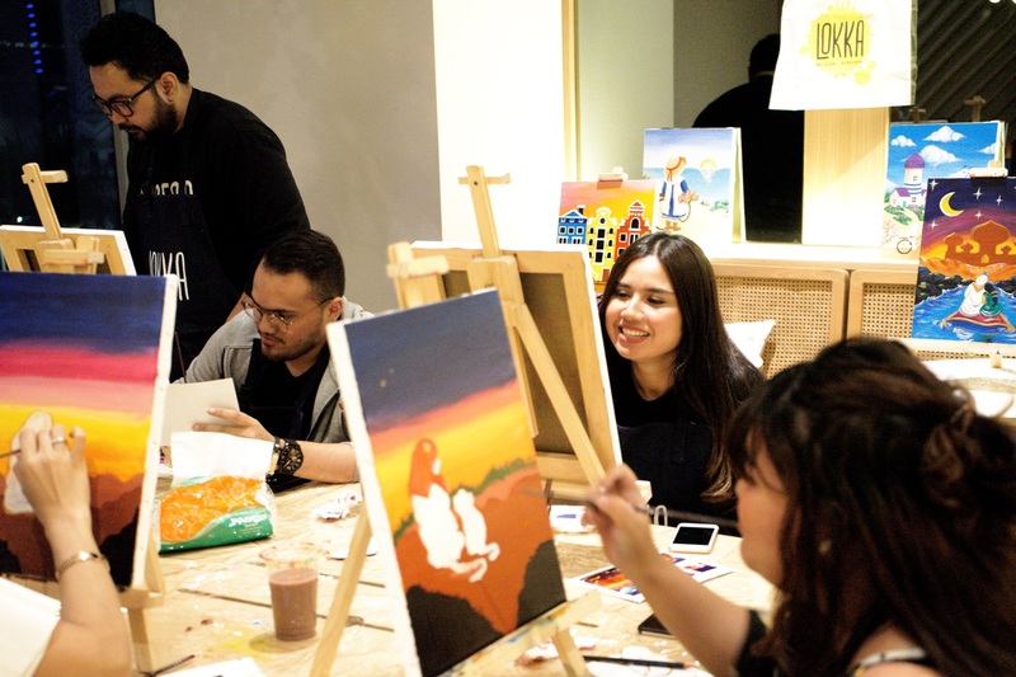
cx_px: 508
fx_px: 1552
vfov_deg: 24.6
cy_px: 338
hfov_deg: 36.3
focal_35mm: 55
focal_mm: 55
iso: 6400
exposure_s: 1/60
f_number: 5
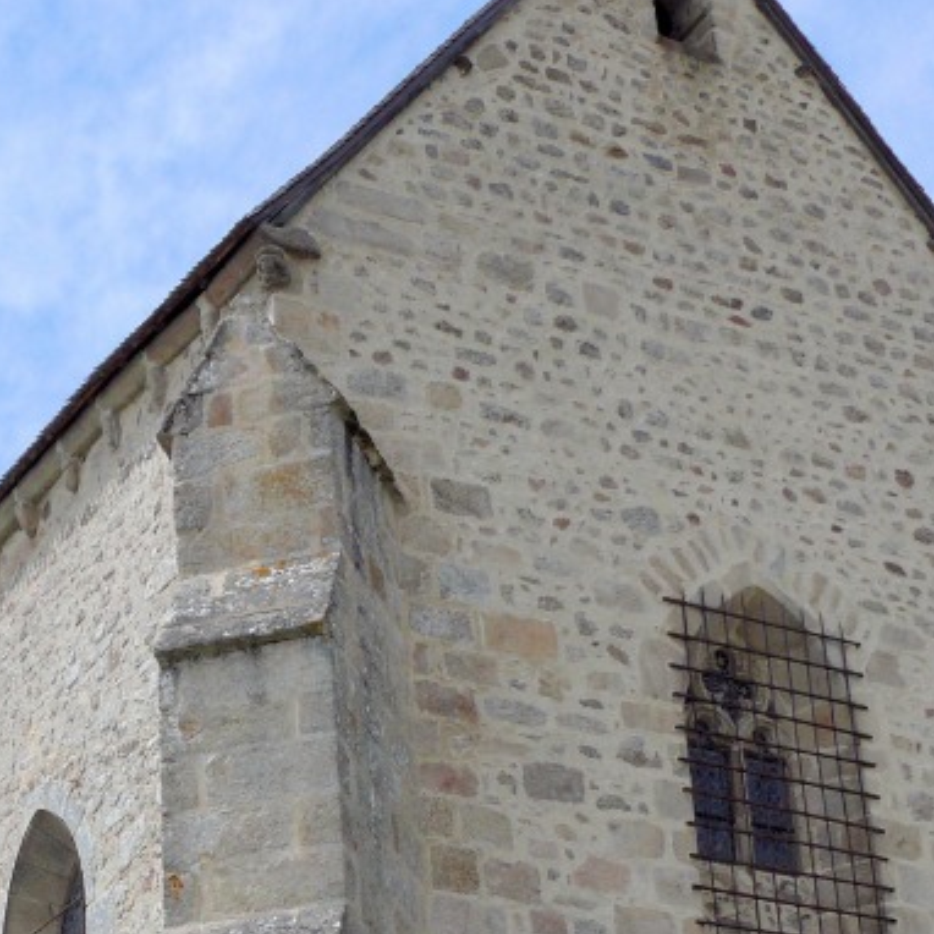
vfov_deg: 20.3
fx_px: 2534
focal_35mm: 83
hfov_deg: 20.5
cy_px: 919
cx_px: 88
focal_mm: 7.4
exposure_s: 1/500
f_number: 5.6
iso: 100
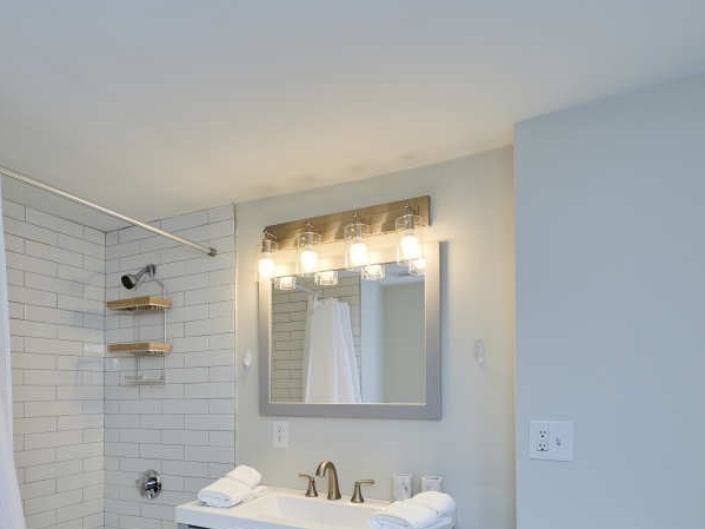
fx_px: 468
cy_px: 381
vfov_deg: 56.6
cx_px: 324
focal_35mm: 23
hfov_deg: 73.8
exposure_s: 1/200
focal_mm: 14
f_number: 5.6
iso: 400
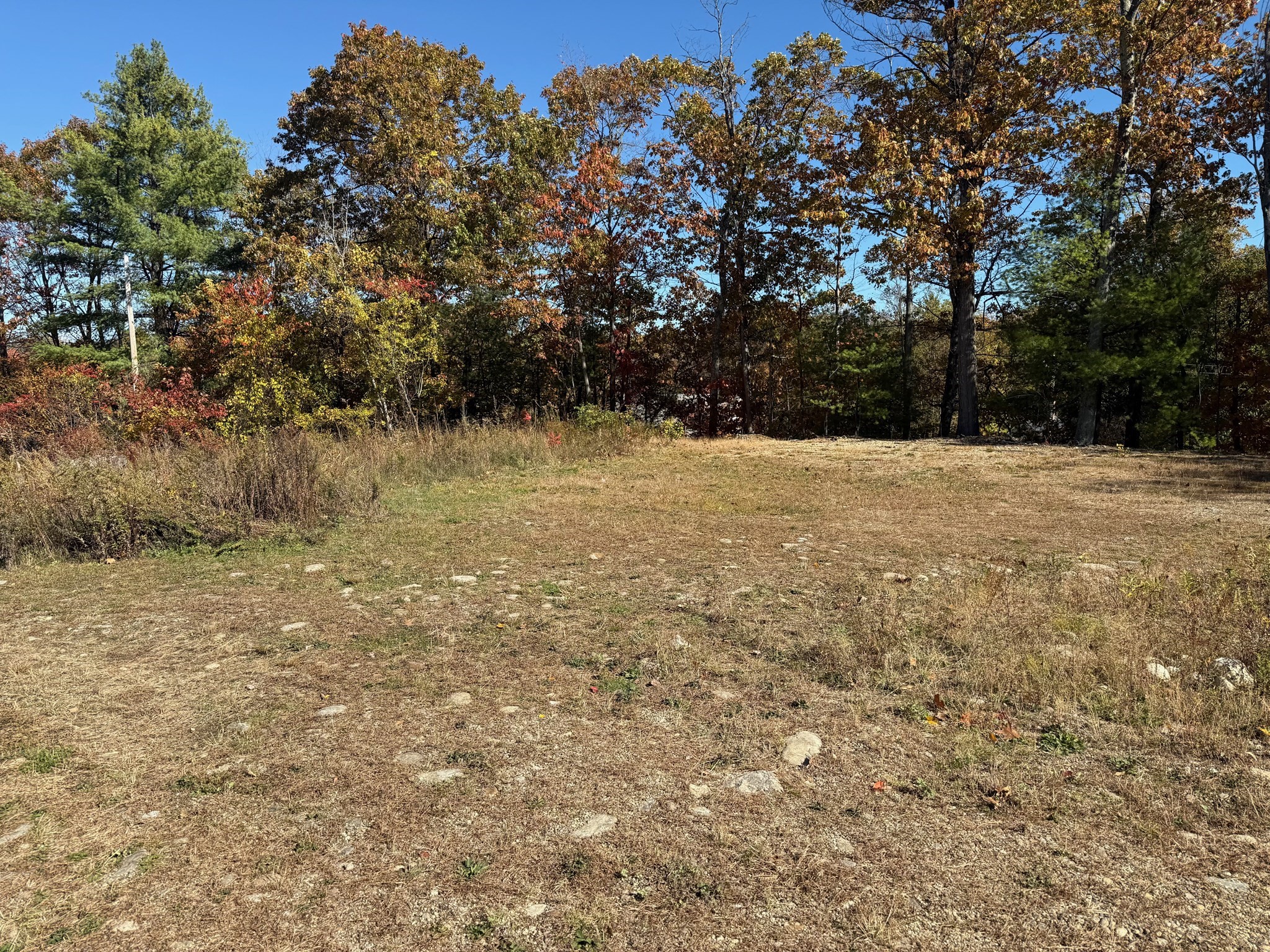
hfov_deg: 71.6
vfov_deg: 56.8
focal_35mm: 24
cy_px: 476
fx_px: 881
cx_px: 635
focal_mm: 6.76
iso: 80
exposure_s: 1/2907
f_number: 1.78
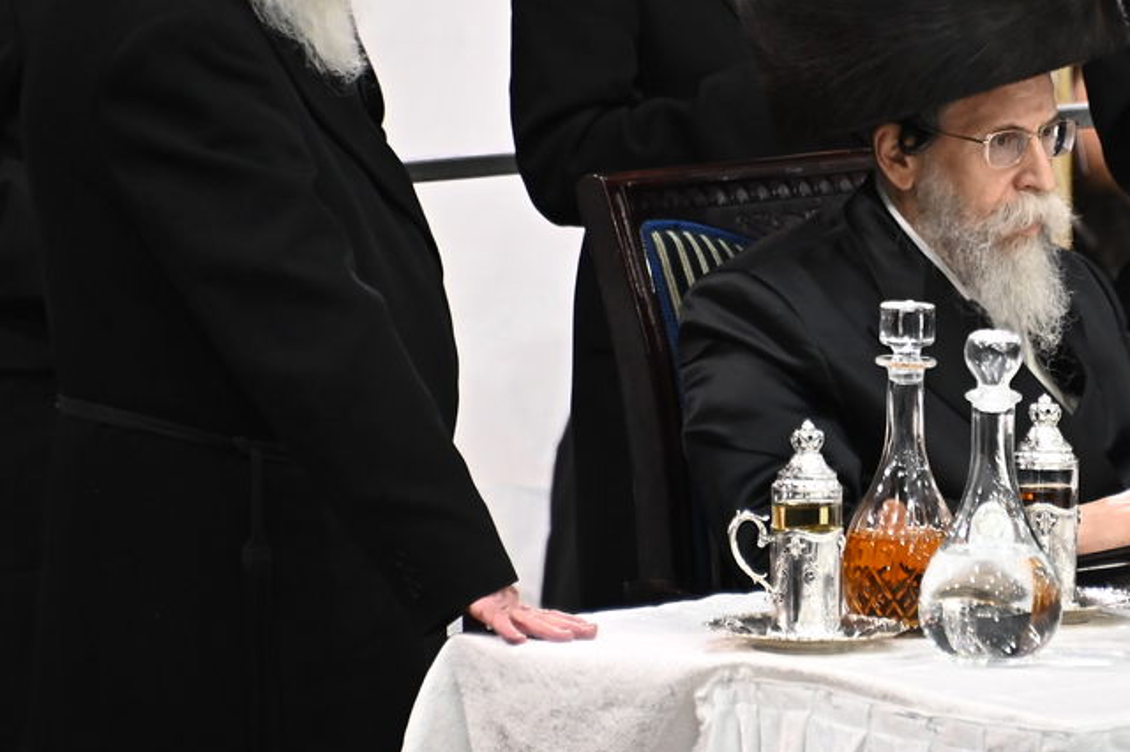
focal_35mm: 656
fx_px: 20580
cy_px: 171
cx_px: 883
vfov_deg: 2.1
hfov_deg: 3.1
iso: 3200
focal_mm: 300
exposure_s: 1/250
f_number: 5.6
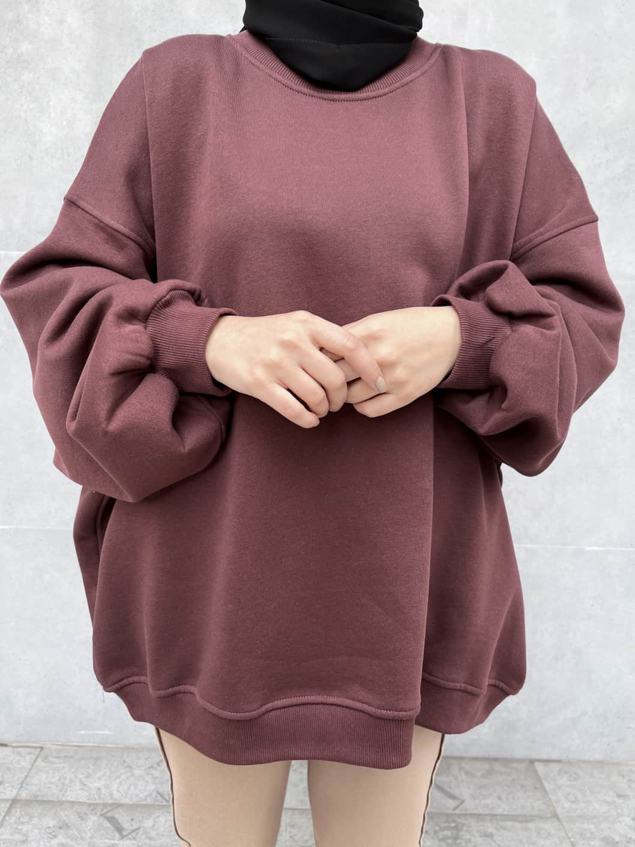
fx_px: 636
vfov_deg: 67.3
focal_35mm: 26
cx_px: 318
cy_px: 424
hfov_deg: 53.1
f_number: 1.5
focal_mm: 5.7
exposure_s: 1/121
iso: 50
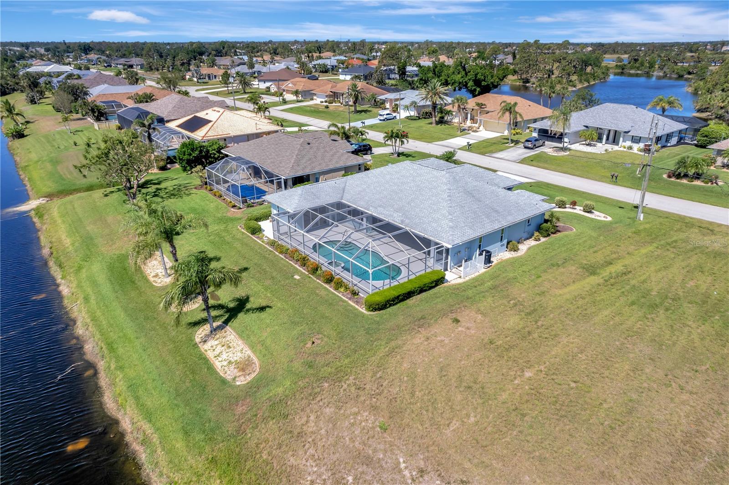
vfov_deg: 57.2
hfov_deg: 78.6
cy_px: 242
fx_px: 445
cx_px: 364
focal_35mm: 22
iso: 110
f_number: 2.8
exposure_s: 1/1250
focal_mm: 8.38
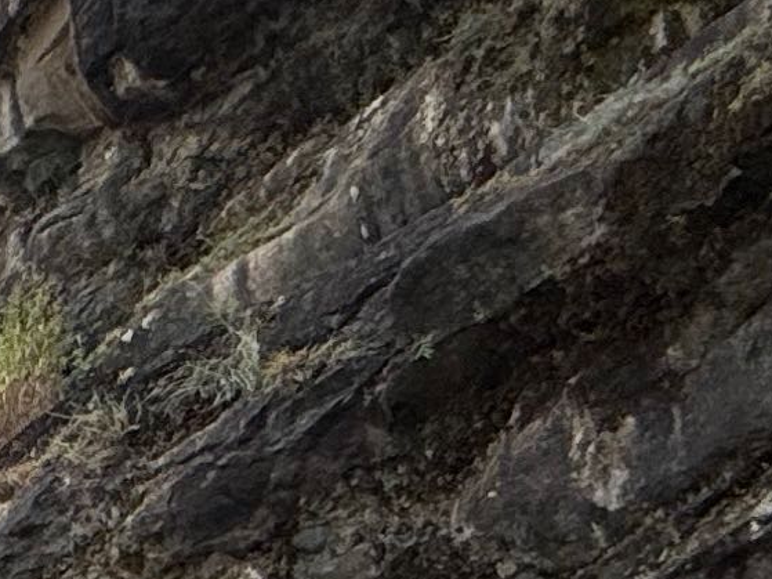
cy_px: 1263
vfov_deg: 12.4
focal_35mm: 101
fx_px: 2252
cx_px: -766
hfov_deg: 15.5
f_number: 2.2
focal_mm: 2.22
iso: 50
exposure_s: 1/1033
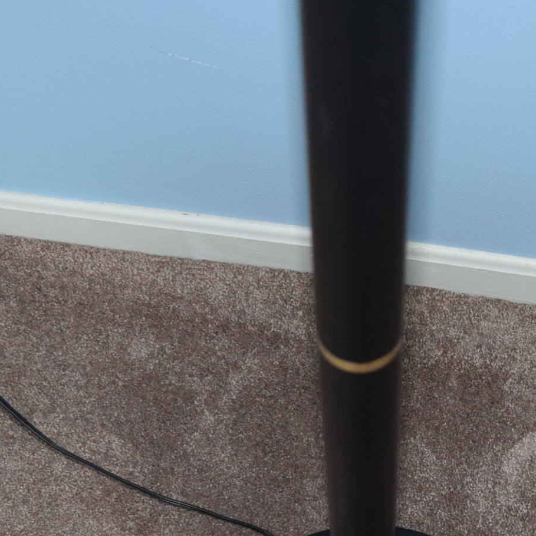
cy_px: 545
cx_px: 413
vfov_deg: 20.0
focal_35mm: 84
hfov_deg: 20.5
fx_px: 1472
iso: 800
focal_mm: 20
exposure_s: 1/60
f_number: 4
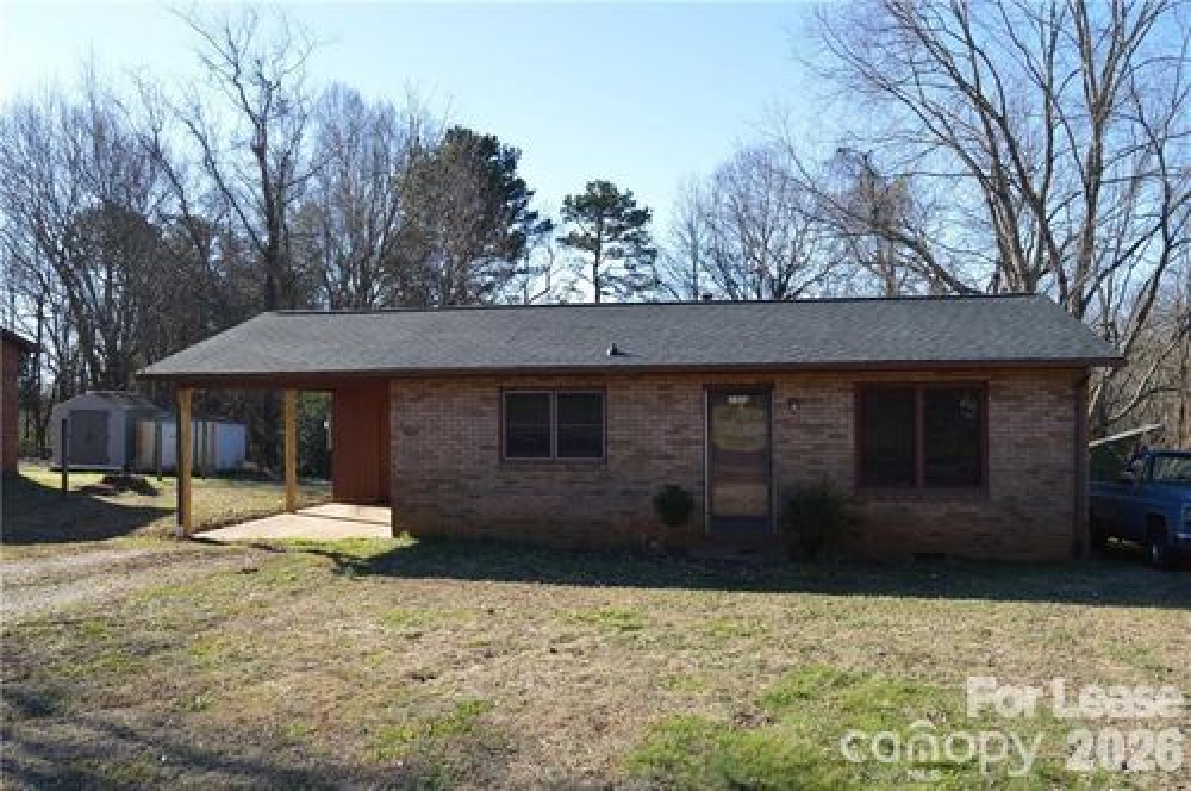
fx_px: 991
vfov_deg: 43.5
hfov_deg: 62.0
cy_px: 396
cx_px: 596
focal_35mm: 30
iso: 100
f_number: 6.3
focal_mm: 20
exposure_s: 1/160
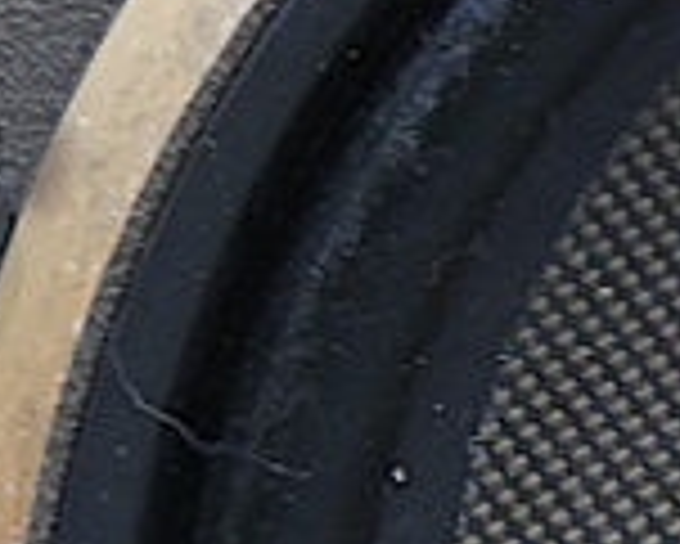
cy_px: 620
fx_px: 25012
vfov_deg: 1.2
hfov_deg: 1.6
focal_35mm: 1242
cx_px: 1477
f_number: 5.6
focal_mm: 35.8
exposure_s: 1/1.3
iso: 200
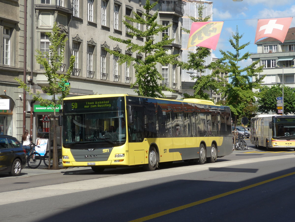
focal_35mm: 90
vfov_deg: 16.4
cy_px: 111
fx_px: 767
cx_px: 148
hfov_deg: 21.8
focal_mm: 18
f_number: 4.6
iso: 80
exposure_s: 1/500
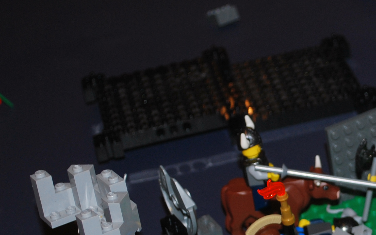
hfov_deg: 15.6
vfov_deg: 9.9
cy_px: 231
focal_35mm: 132
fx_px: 1352
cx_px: 350
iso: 200
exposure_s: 1/60
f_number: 5
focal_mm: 34
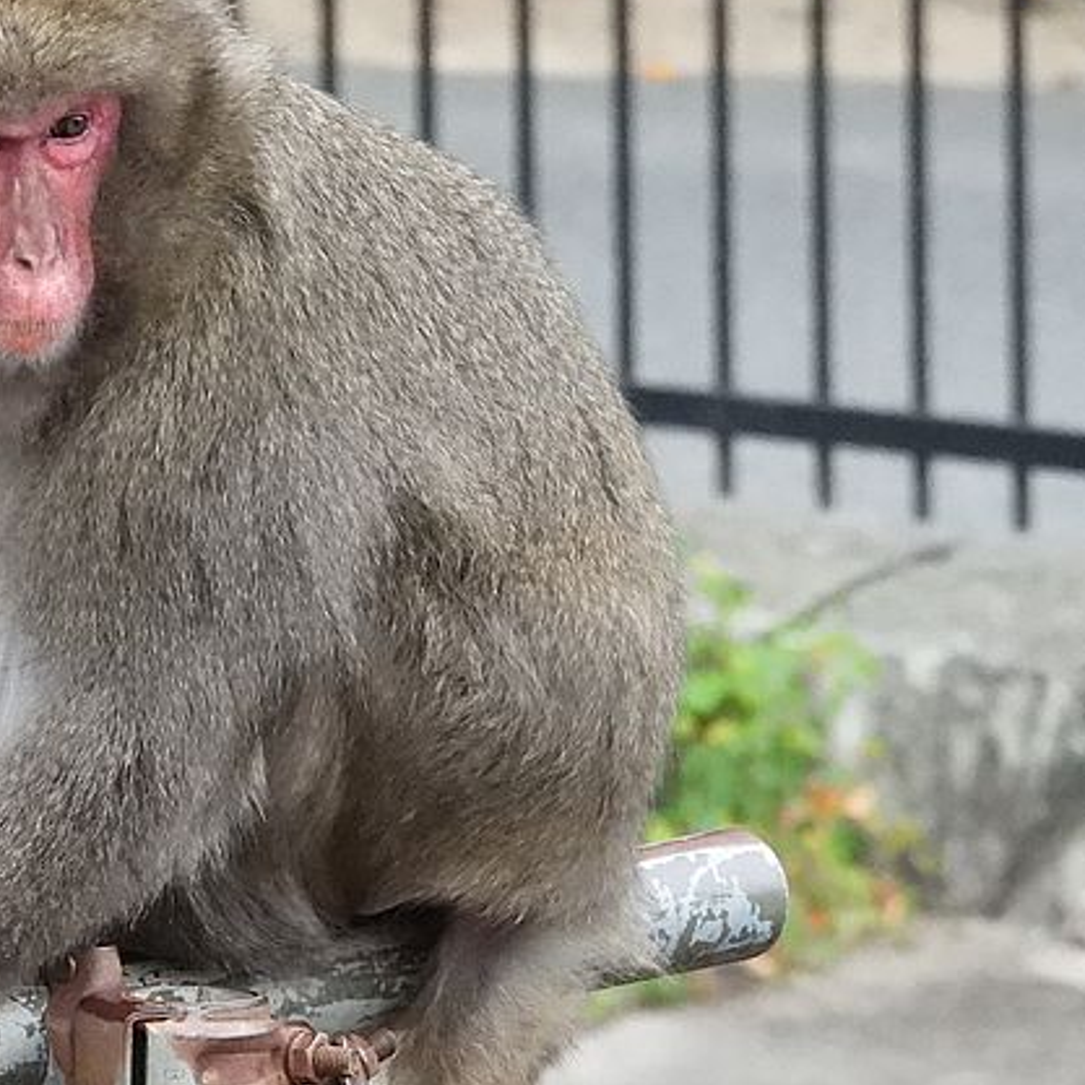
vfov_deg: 3.2
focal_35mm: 543
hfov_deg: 3.2
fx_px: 19256
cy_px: 414
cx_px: 146
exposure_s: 1/640
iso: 1600
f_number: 5
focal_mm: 57.1
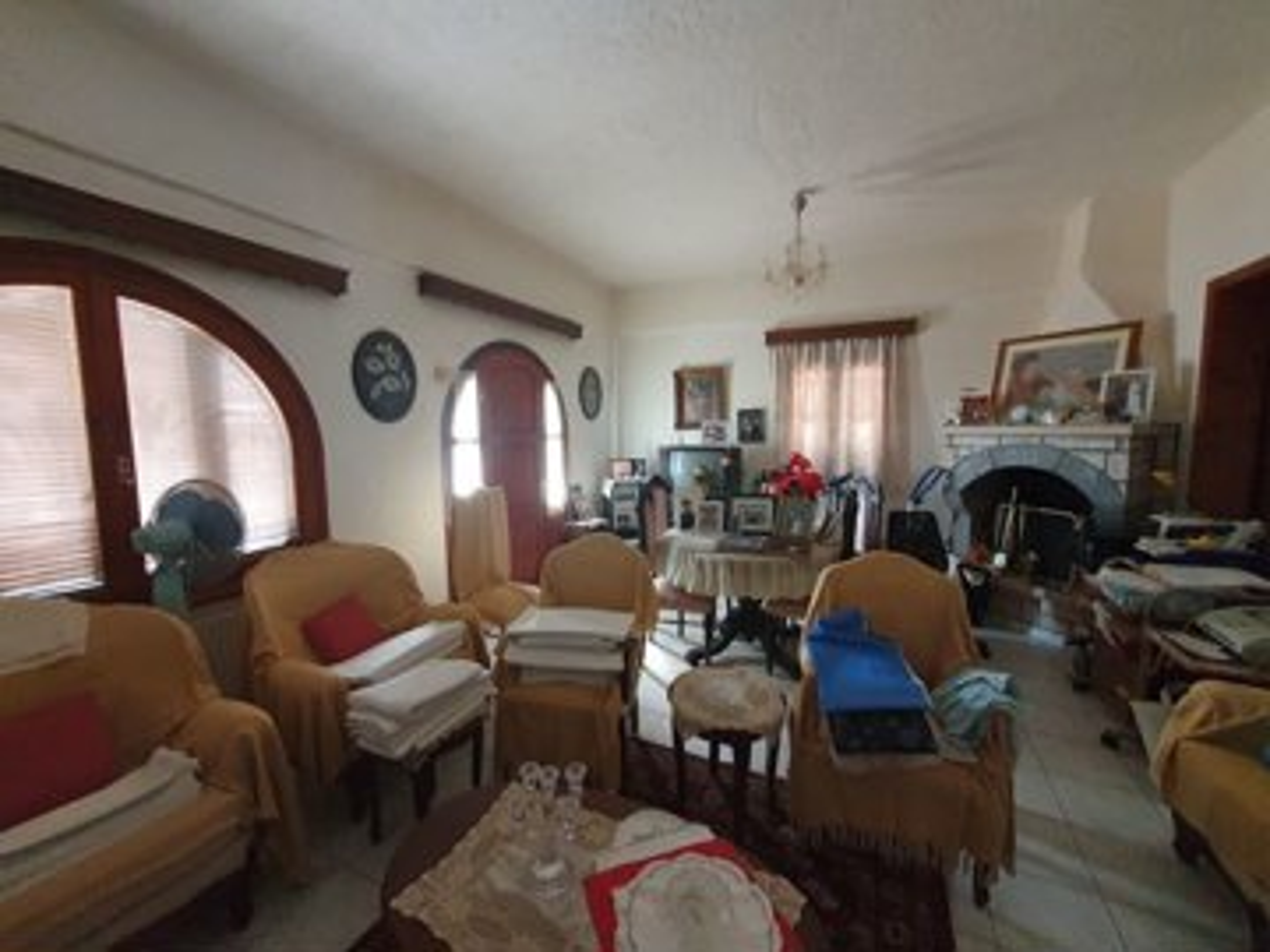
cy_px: 476
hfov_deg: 106.2
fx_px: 477
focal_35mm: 13
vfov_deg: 89.9
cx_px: 635
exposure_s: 1/25
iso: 640
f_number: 2.2
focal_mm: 1.8
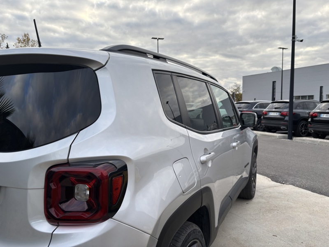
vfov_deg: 53.1
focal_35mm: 26
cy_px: 124
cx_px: 164
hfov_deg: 67.3
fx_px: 247
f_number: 1.6
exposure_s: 1/608
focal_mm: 5.96
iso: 50
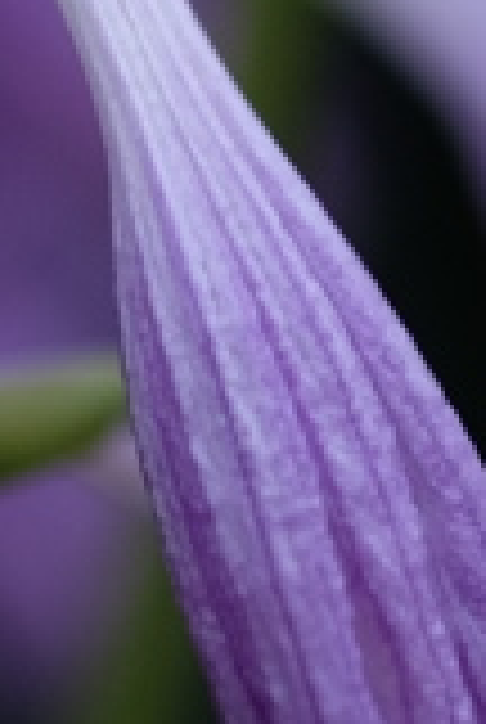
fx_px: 11512
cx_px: -18
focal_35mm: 571
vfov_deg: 3.6
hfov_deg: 2.4
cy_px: -499
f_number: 2.4
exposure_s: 1/60
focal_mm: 60
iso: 400
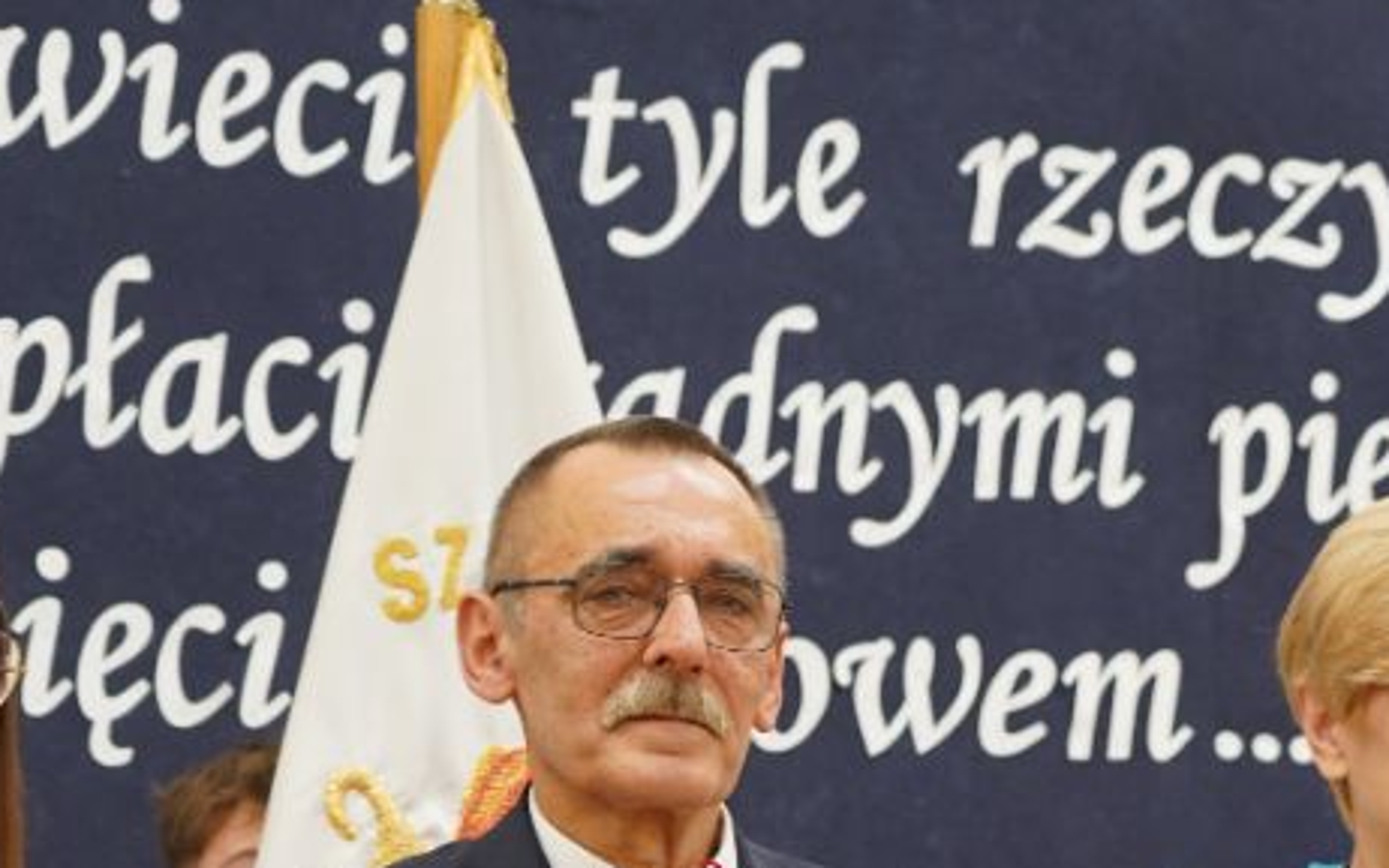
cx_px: 782
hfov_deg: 12.0
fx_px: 6626
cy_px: 1230
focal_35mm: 175
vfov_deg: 7.4
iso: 1600
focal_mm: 61
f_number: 4
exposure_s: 1/125
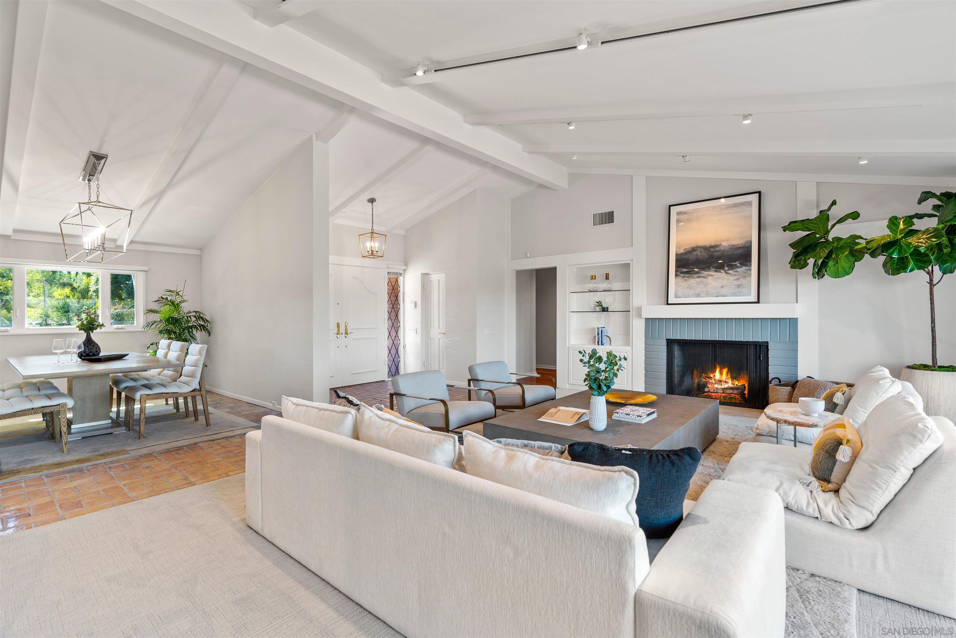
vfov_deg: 73.7
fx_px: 425
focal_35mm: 16
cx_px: 478
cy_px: 319
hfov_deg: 96.7
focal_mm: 16
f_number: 5
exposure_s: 1/5
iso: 250
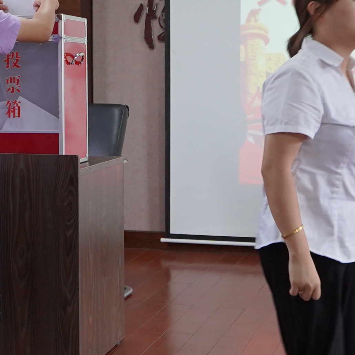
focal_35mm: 78
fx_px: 905
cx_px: 116
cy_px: 75
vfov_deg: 21.9
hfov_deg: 22.1
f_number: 4
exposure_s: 1/160
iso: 1000
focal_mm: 16
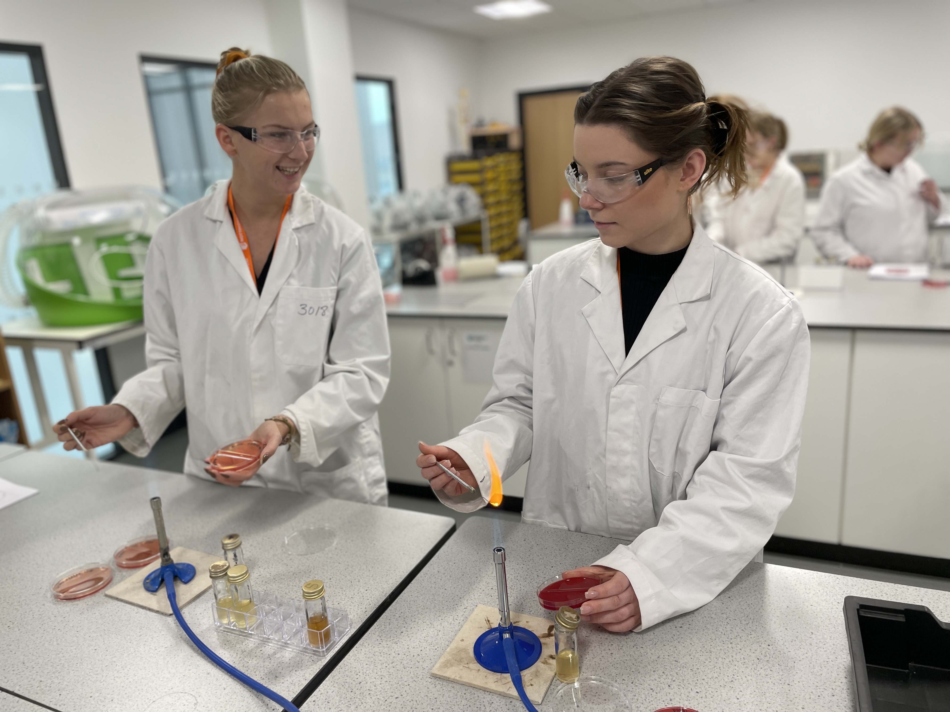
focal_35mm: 26
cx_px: 475
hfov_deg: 67.3
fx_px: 714
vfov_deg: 53.1
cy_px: 356
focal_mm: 4.2
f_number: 1.6
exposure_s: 1/90
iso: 64
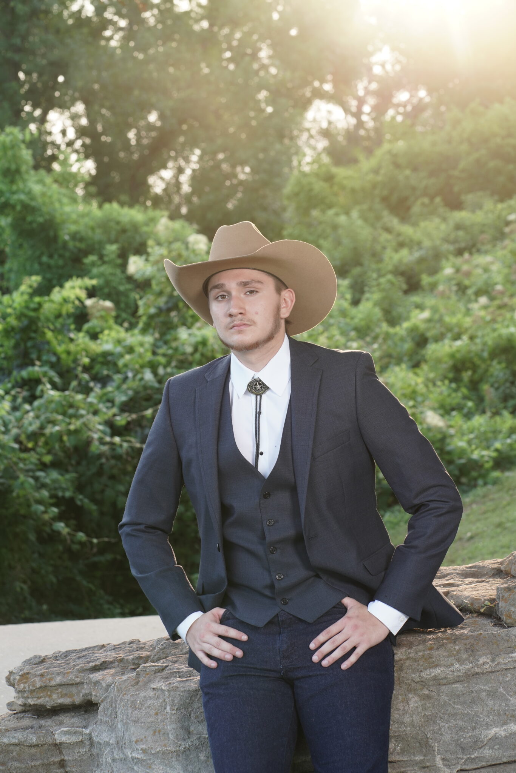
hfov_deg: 16.1
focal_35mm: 85
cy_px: 386
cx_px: 258
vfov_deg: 23.9
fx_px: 1827
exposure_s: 1/100
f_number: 7.1
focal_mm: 85
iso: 400
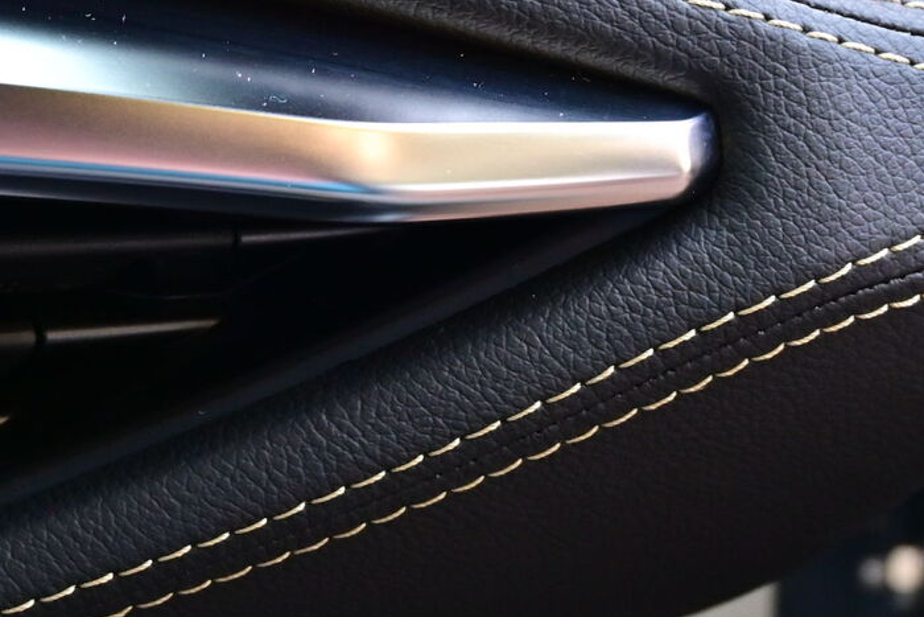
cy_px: 189
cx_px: 359
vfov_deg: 12.5
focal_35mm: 109
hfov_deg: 18.7
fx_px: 2800
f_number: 4.5
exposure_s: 1/60
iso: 640
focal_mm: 26.5
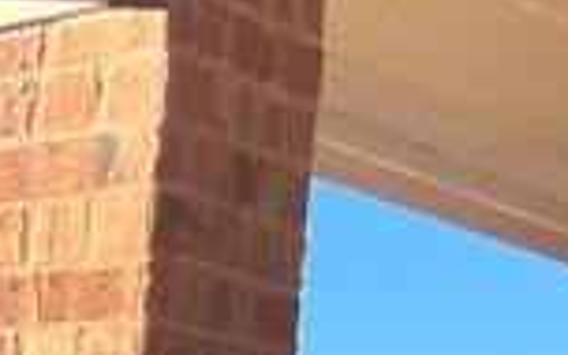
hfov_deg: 9.1
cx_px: -1117
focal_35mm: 186
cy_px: 1129
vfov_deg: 6.4
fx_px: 2879
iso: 50
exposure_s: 1/1009
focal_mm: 5.7
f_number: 1.5
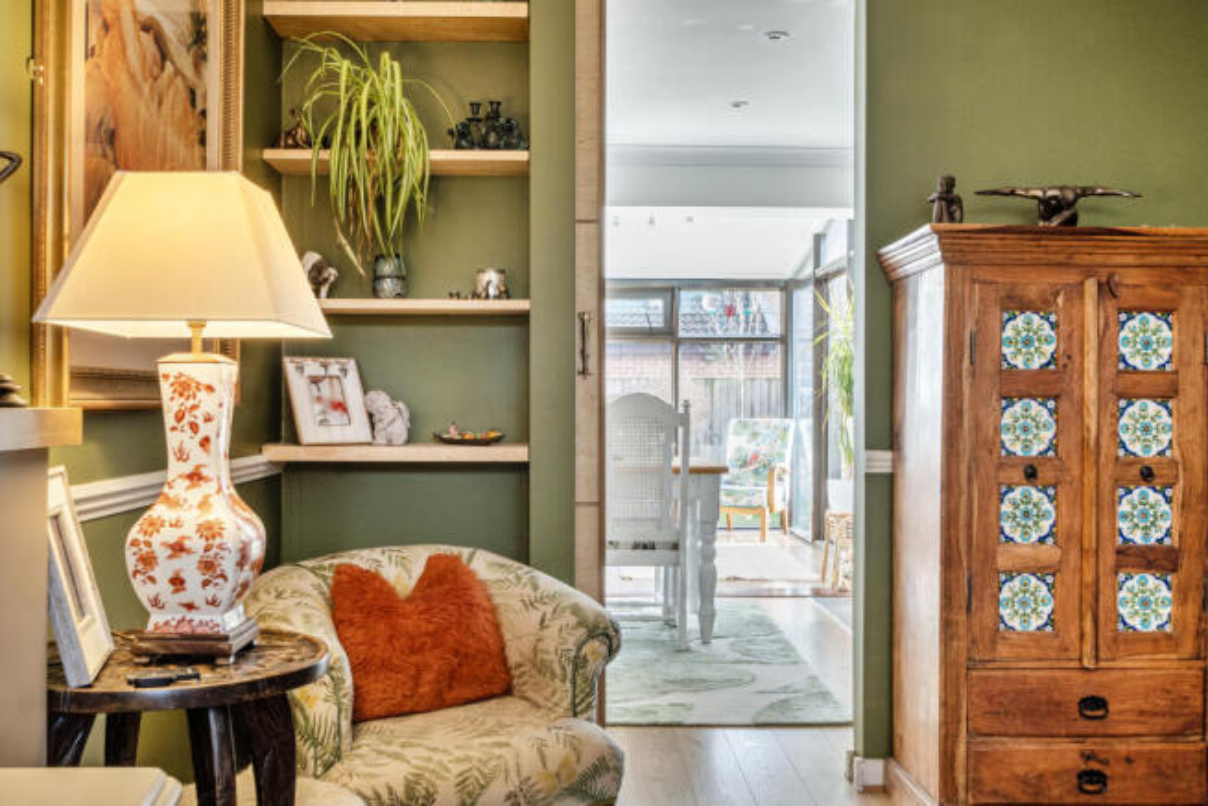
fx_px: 1208
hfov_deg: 53.1
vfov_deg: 36.9
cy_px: 403
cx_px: 604
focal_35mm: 36
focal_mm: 24
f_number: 8
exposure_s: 1/3
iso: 100
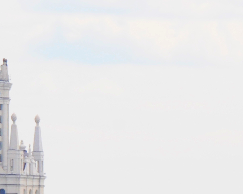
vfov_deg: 1.5
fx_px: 7652
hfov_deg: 1.8
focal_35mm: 1064
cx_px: 363
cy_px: 326
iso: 200
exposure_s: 1/200
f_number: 10
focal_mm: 150
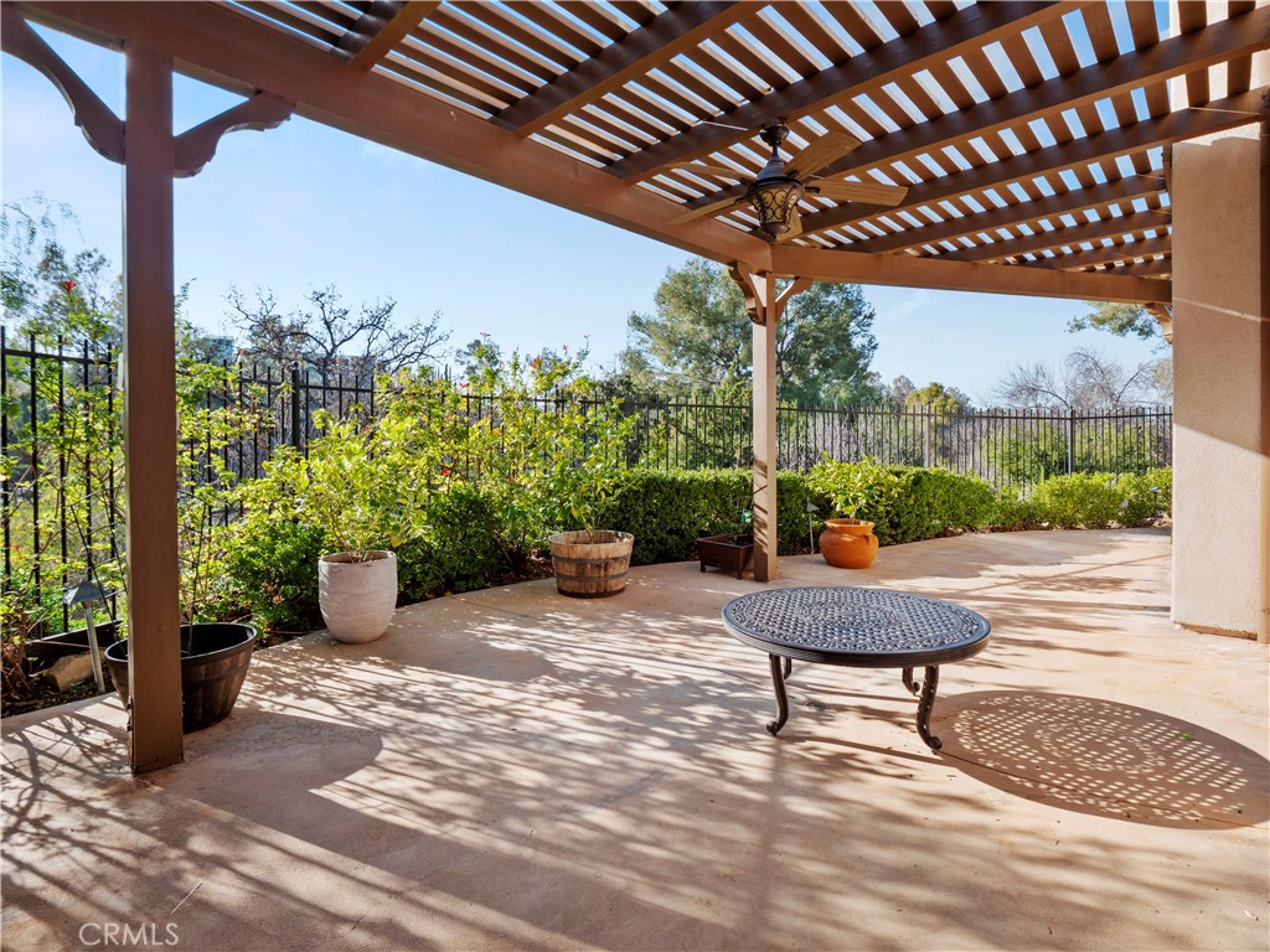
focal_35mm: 16
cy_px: 476
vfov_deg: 78.1
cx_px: 635
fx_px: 587
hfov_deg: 94.5
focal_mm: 8
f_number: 8
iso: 200
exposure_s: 1/60
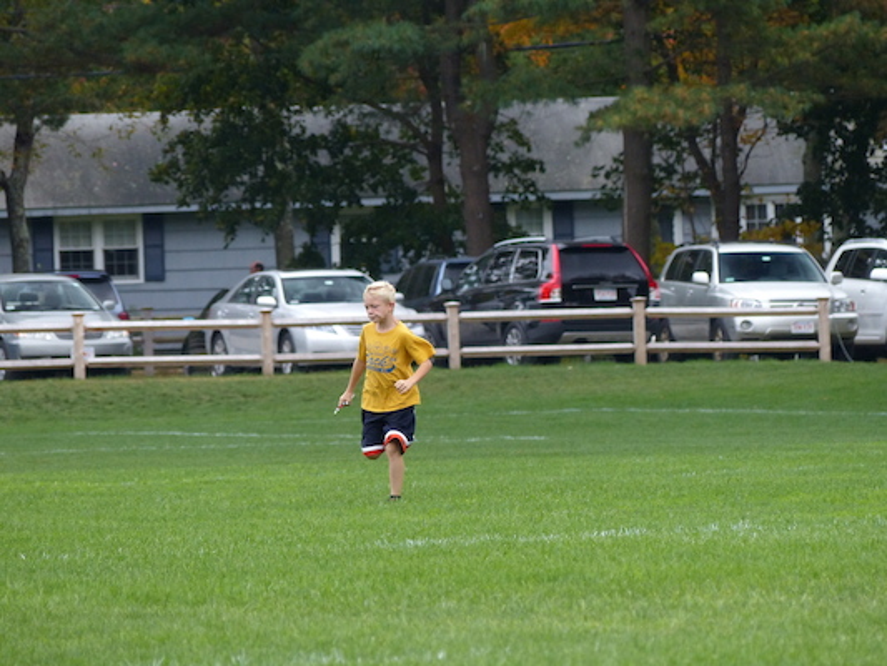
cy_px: 333
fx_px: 12635
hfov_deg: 4.0
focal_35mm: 493
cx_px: 444
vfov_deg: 3.0
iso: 320
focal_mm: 88.7
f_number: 2.8
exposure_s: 1/500
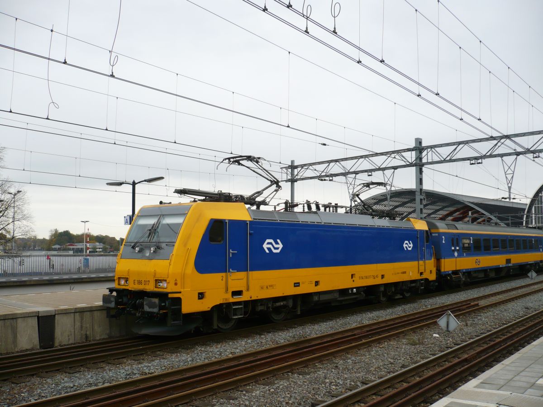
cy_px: 204
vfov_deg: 40.7
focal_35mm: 35
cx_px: 272
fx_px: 549
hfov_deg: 52.6
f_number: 2.8
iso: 100
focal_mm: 5.8
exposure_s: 1/250
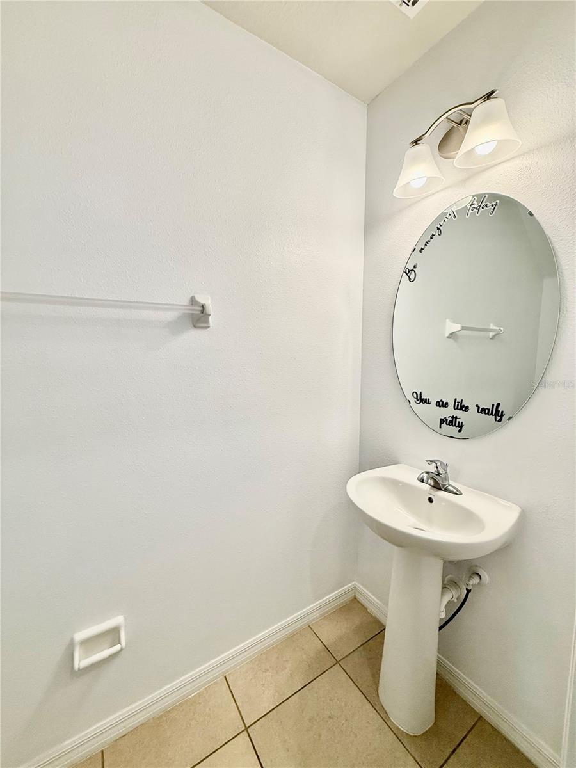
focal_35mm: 14
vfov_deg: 102.1
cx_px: 288
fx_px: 311
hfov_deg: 85.7
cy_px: 384
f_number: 2.2
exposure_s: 1/120
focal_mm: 2.22
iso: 200
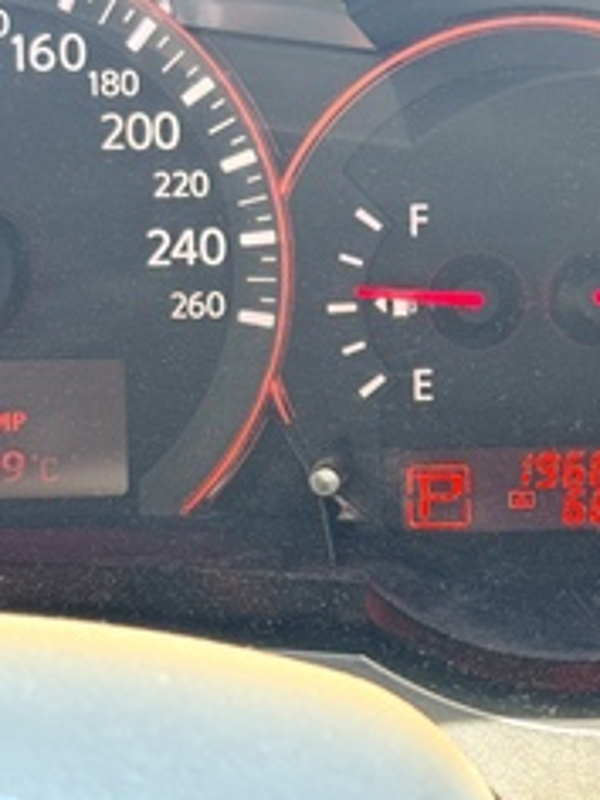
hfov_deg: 15.8
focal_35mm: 93
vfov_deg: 21.1
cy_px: 354
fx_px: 2149
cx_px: 439
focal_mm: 6.76
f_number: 1.78
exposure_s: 1/57
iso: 100
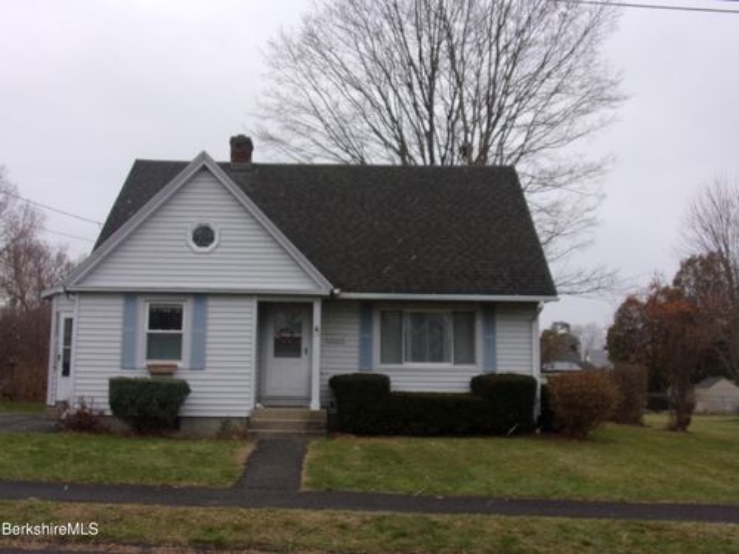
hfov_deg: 55.4
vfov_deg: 42.9
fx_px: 705
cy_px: 277
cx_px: 370
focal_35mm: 33
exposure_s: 1/180
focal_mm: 5.9
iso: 80
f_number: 3.7
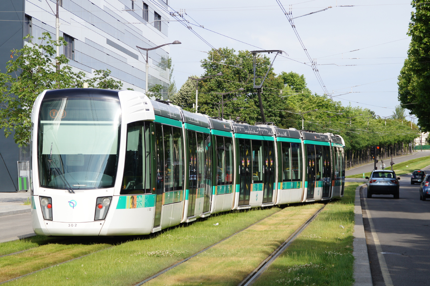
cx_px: 215
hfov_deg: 17.1
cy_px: 143
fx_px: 1431
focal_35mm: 120
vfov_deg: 11.4
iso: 100
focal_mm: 80
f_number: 9
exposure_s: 1/160
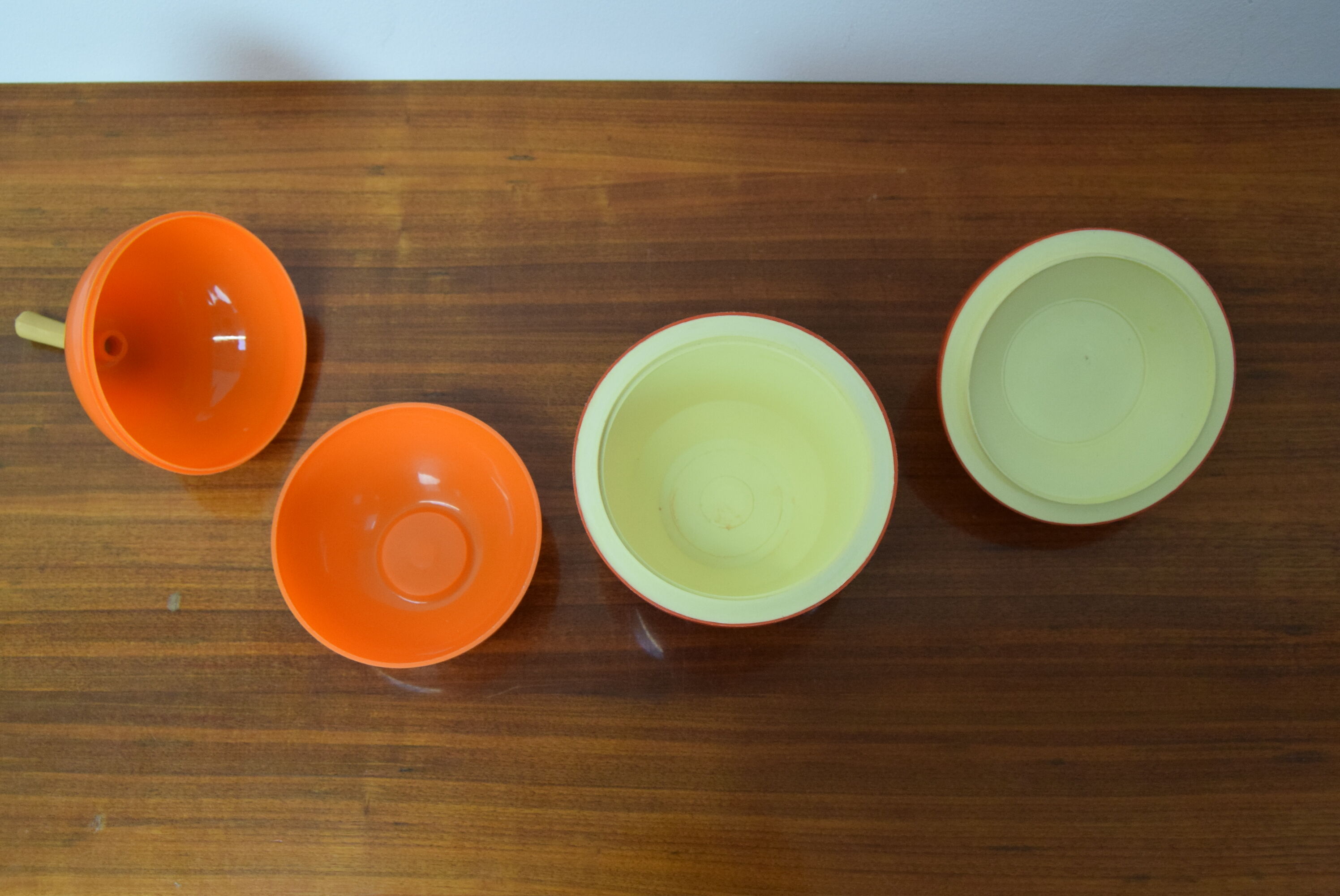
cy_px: 448
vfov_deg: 36.9
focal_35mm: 36
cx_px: 670
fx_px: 1341
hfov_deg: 53.1
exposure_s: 1/160
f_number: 6.3
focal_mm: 24
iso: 1600
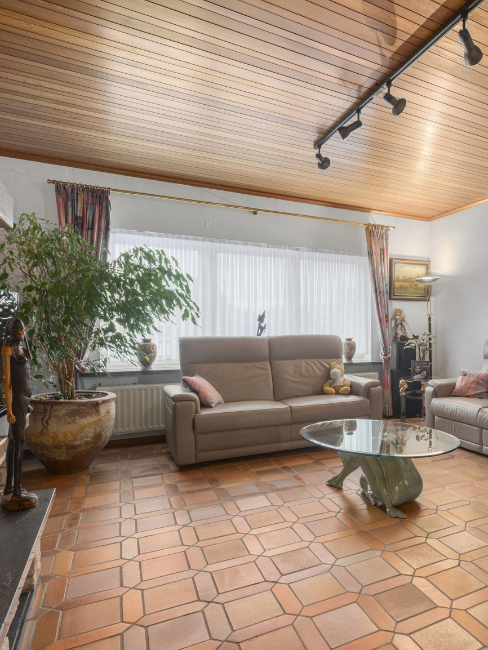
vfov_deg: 71.6
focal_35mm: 24
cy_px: 336
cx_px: 393
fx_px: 451
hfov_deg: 53.0
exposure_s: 1/100
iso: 250
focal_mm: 16
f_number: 11
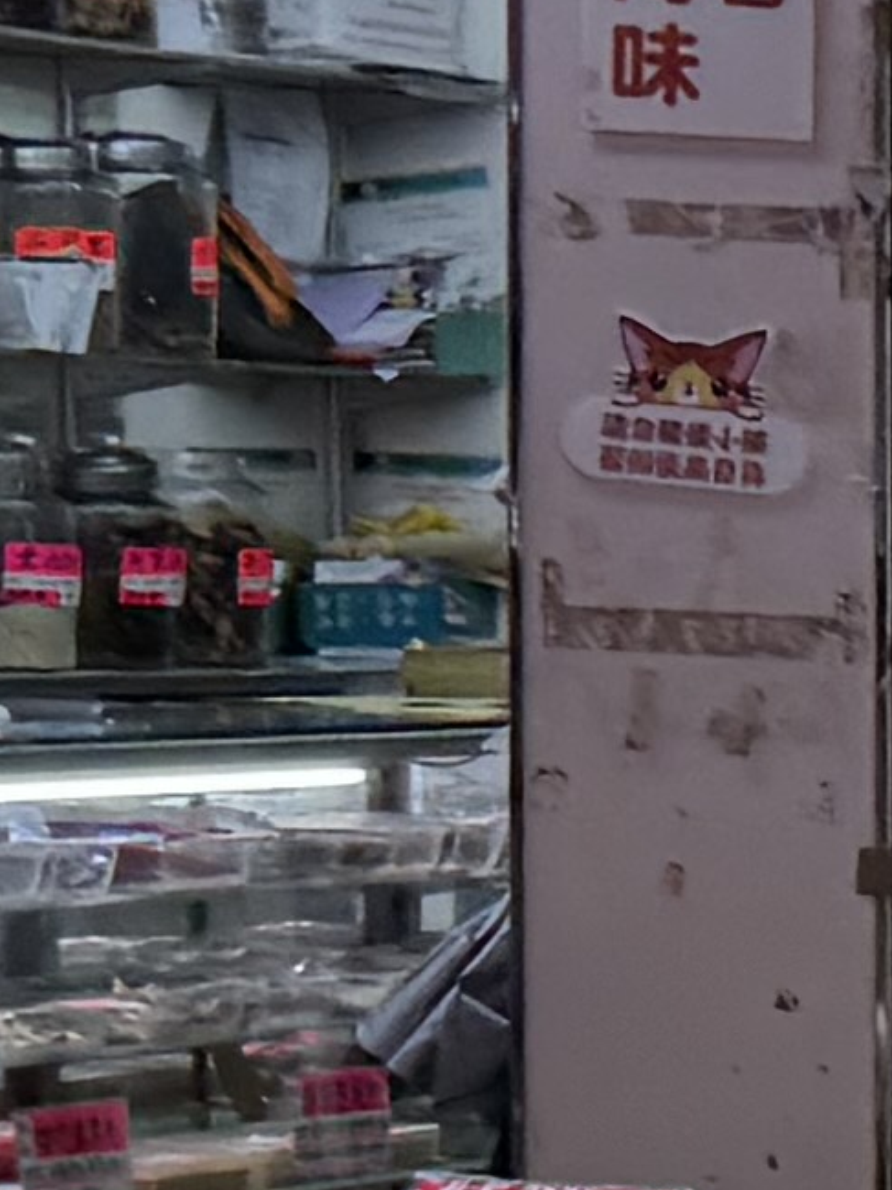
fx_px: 7254
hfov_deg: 5.1
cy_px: 1029
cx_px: 4861
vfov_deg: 9.3
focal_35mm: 211
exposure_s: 1/121
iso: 64
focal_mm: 6.76
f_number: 1.78
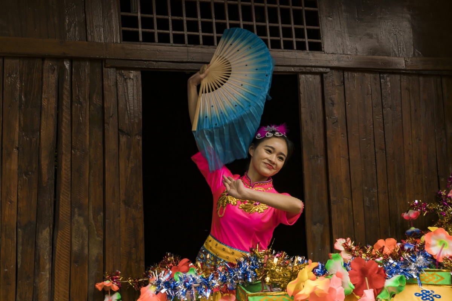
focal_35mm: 40
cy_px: 150
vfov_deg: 33.4
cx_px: 226
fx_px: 502
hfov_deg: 48.5
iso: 320
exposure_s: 1/30
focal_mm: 40
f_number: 13
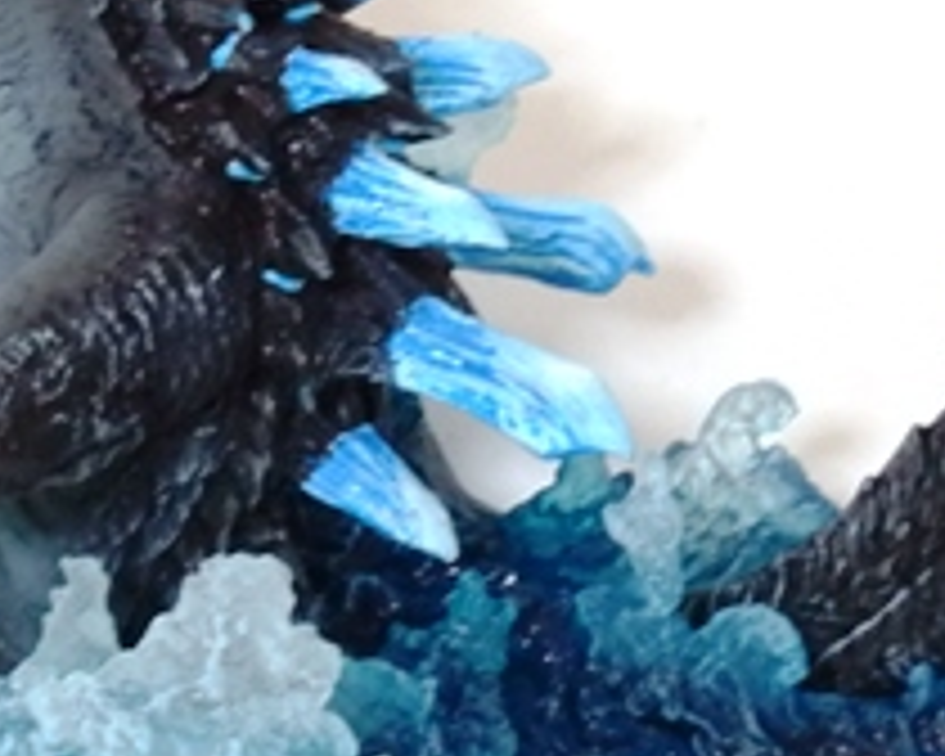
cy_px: 86
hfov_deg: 6.1
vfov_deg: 4.9
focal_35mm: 315
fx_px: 8810
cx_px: 288
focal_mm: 19
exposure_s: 1/15
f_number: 5
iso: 400
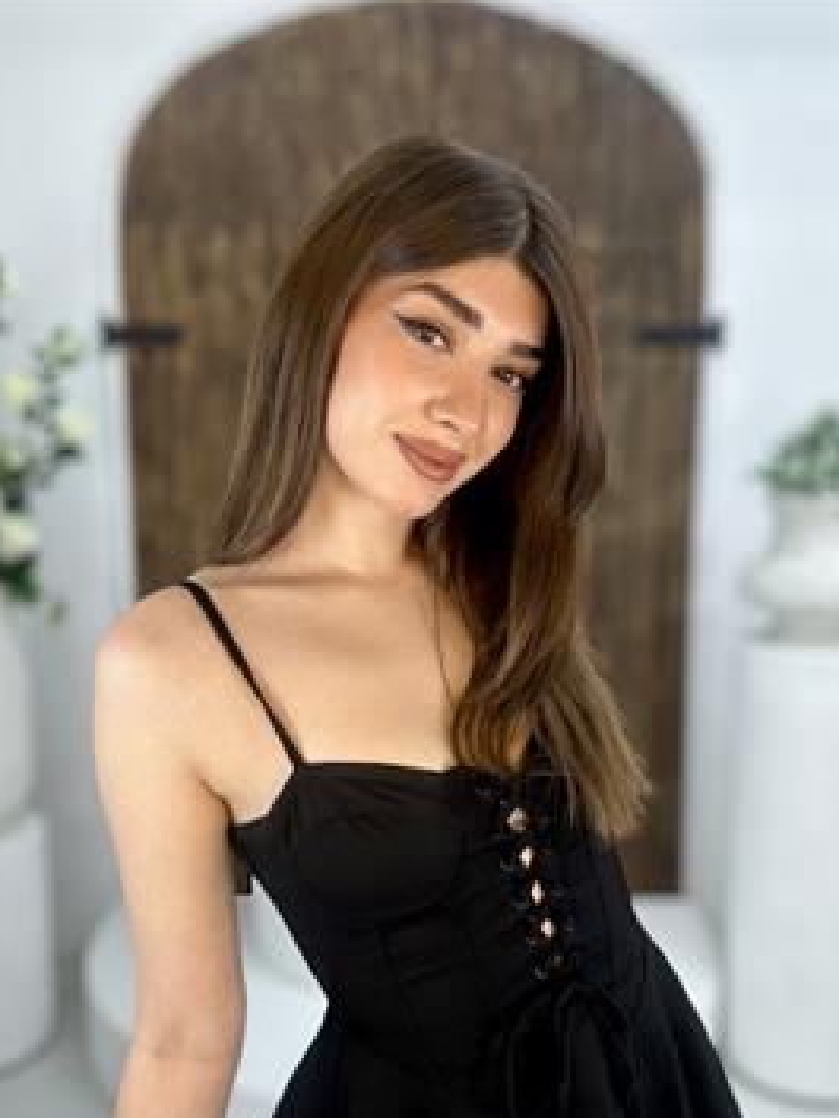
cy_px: 627
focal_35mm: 34
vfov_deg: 53.8
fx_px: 1098
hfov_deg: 41.8
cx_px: 418
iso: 32
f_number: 1.9
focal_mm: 2.69
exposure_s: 1/100
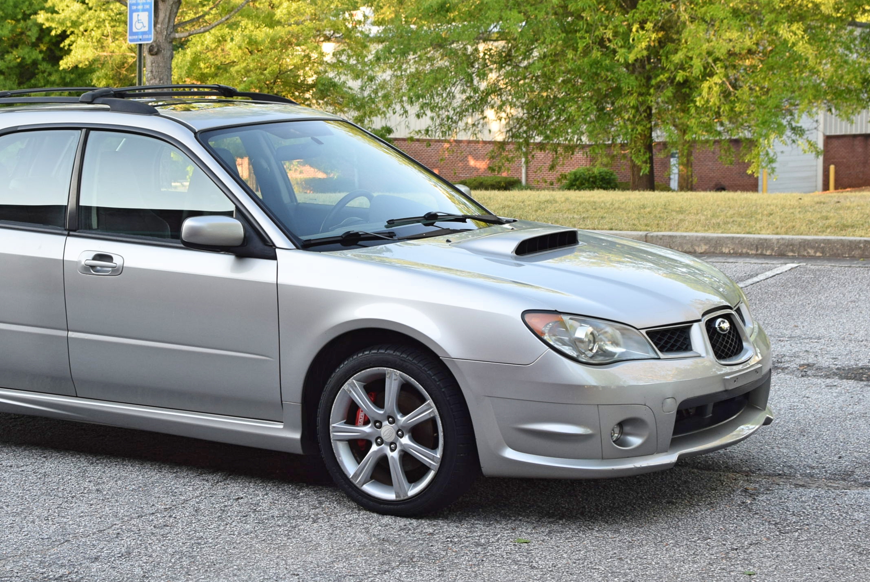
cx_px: 271
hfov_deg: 27.2
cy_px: 279
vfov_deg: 18.5
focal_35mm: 74
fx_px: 1783
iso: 400
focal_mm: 35
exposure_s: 1/125
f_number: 5.6
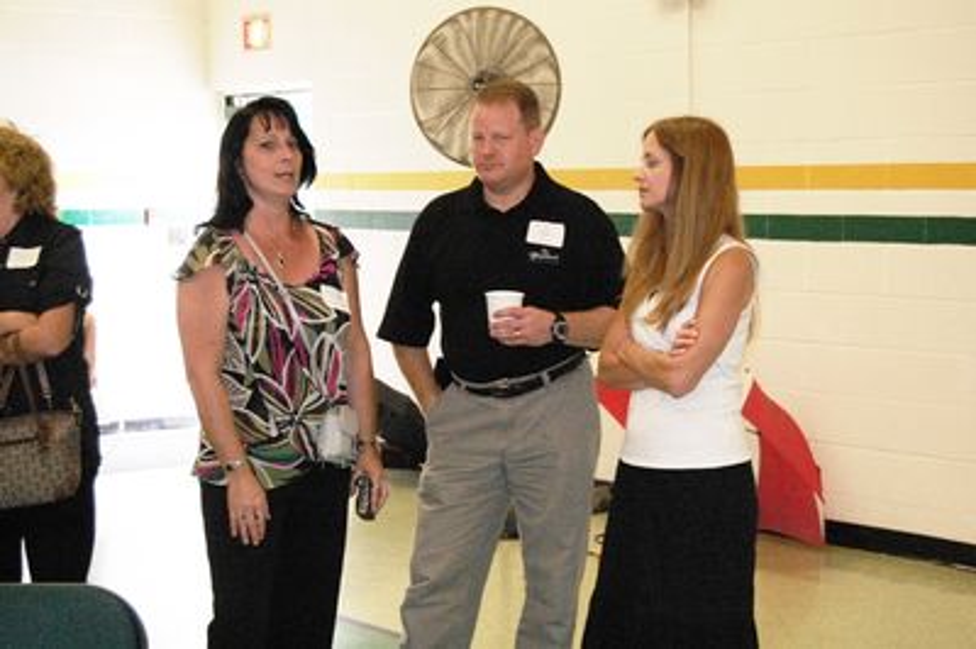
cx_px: 488
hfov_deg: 29.9
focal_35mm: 68
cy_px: 324
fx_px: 1828
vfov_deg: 20.1
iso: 1600
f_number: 5.6
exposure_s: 1/60
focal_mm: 45
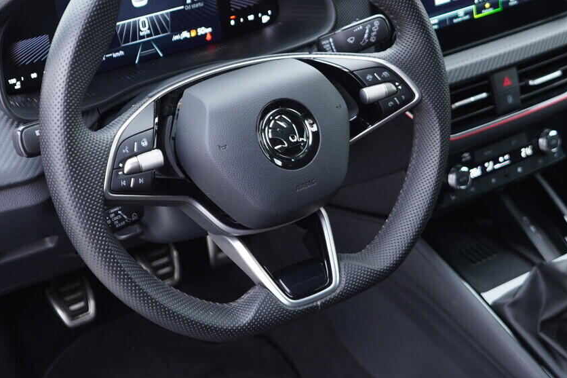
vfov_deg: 21.9
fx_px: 976
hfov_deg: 32.3
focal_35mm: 62
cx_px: 346
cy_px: 168
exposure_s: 1/40
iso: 400
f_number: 2.8
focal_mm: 24
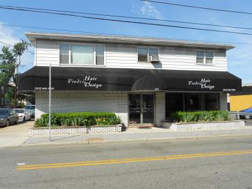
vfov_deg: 48.2
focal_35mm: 29
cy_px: 94
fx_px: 211
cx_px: 126
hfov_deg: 61.7
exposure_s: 1/800
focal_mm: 5.1
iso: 80
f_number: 3.4
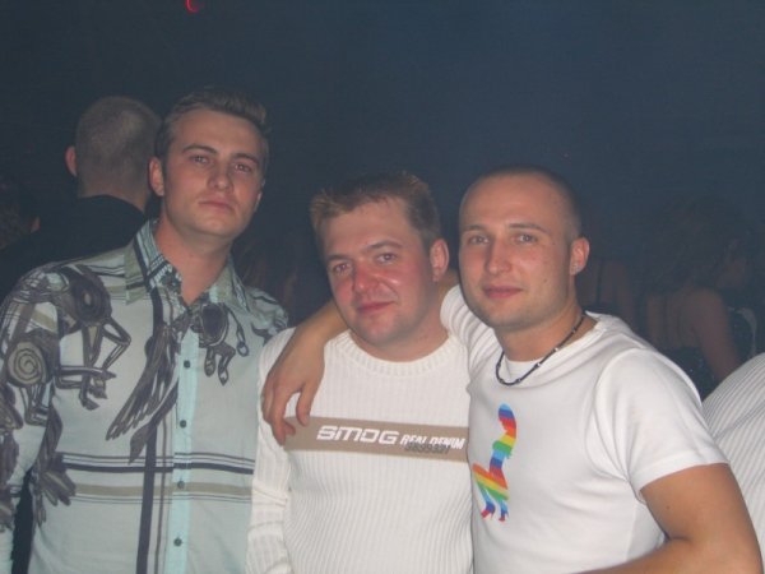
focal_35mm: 57
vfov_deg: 25.7
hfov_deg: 33.8
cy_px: 287
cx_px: 382
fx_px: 1260
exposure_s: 1/60
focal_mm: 11.8
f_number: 3.6
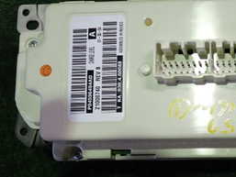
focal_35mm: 70
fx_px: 477
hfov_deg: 27.0
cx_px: 201
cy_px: 82
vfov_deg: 21.0
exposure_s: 1/40
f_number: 2.3
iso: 200
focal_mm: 5.4
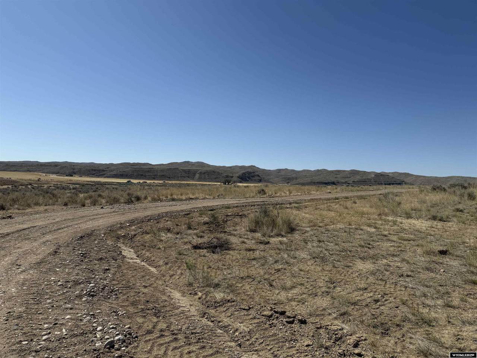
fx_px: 331
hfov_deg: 71.6
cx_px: 238
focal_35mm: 24
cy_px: 179
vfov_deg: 56.8
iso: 80
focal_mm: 6.76
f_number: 1.78
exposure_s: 1/9091
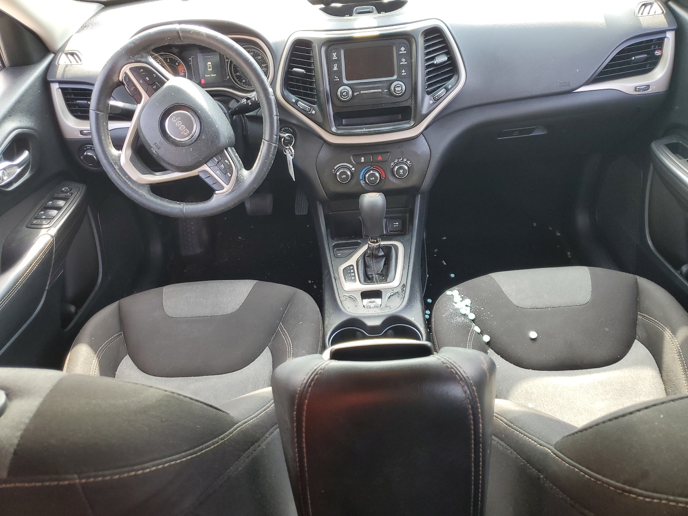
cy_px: 258
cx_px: 344
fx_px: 517
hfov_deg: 67.3
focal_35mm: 26
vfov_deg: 53.1
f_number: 1.5
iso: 60
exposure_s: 1/120
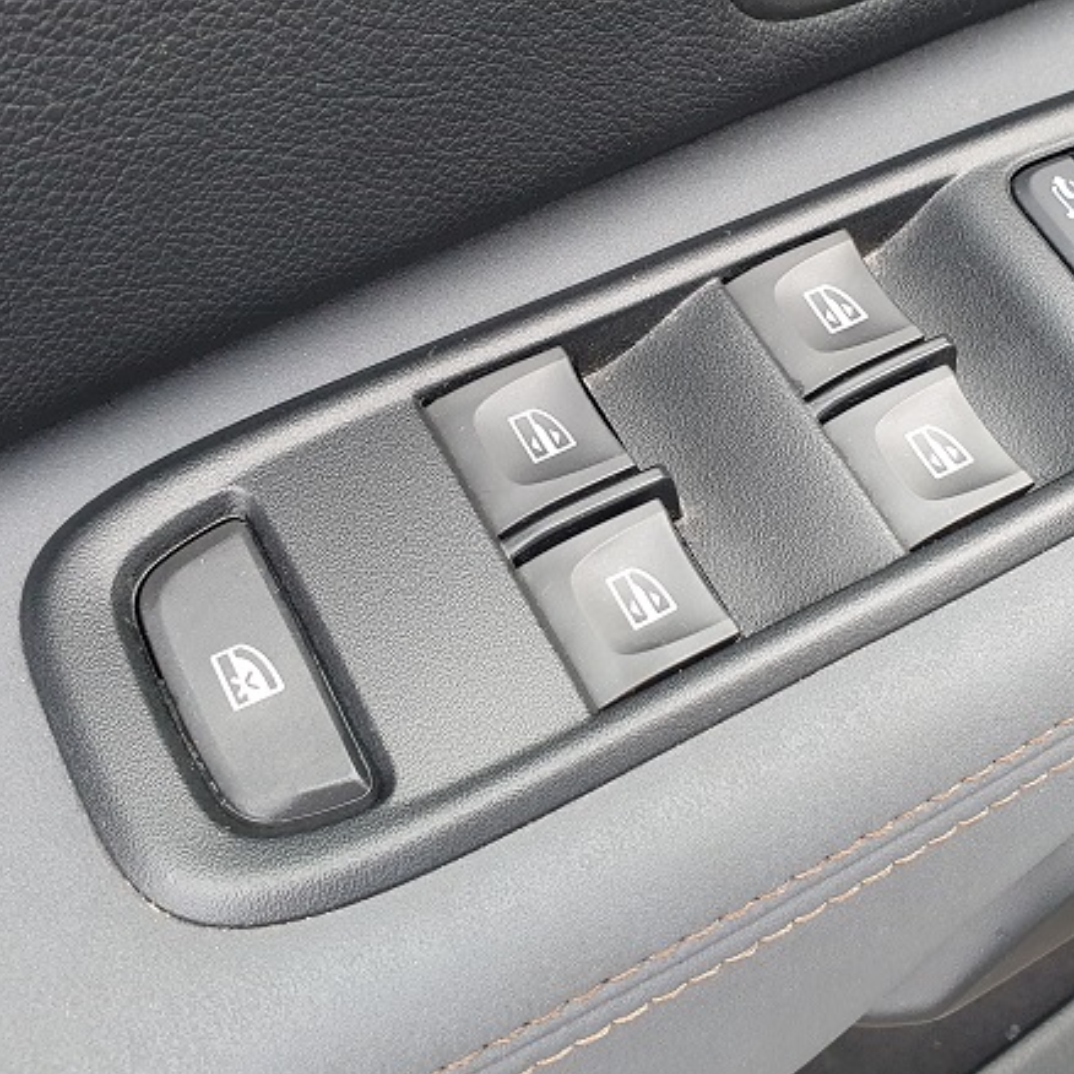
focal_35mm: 42
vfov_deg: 39.8
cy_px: 414
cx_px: 706
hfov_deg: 39.6
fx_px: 1474
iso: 160
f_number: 2.4
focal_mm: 4.32
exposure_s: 1/100
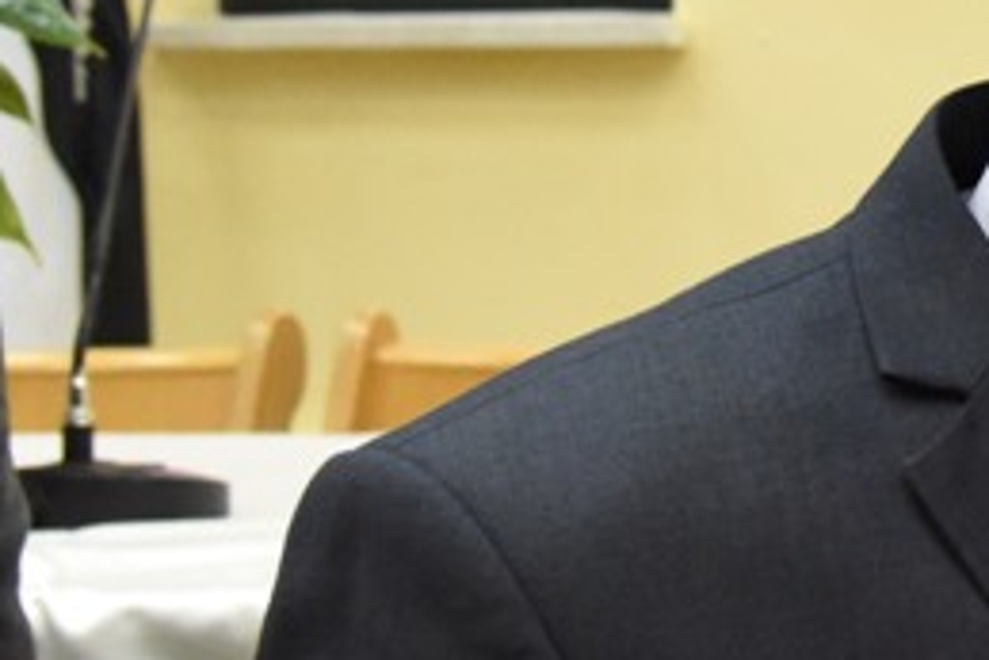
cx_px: 1791
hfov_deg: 12.5
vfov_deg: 9.1
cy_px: 74
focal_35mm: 150
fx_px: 4123
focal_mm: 38
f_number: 6.3
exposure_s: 1/160
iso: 6400
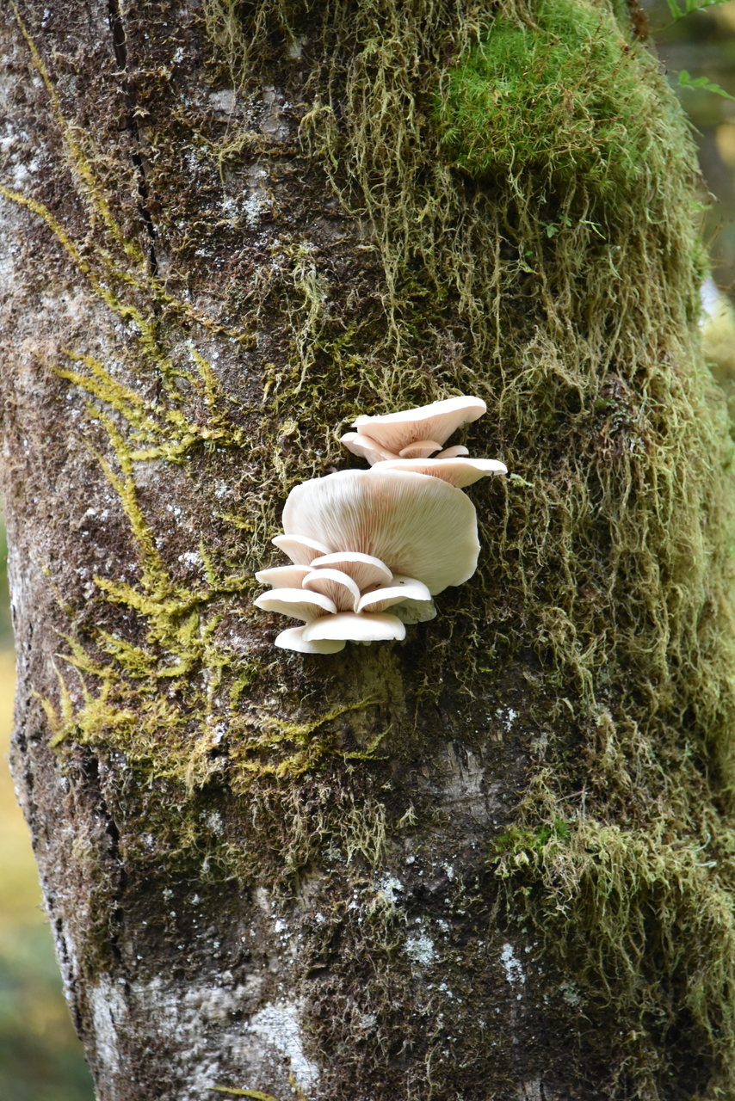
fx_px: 9182
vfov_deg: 6.9
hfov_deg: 4.6
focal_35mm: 300
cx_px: 368
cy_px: 550
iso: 3600
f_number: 5.6
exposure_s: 1/640
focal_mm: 300
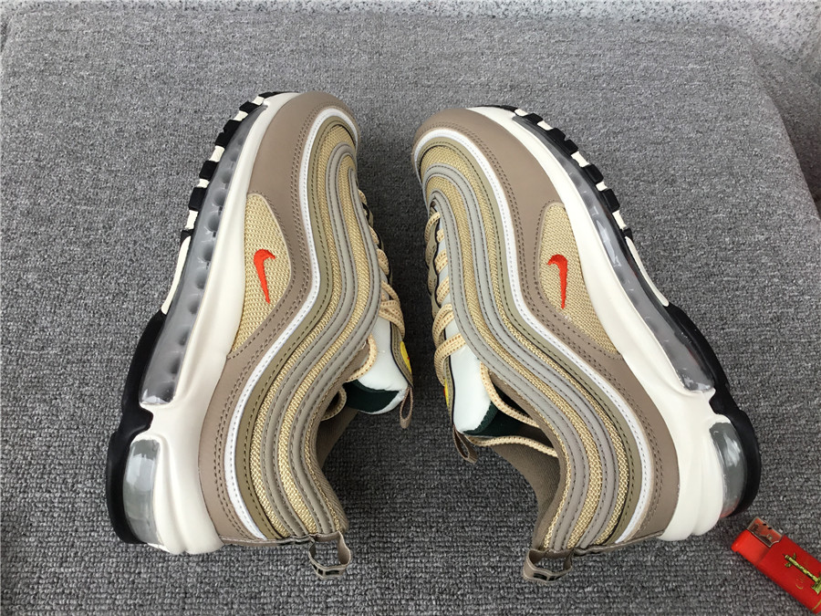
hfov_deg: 58.4
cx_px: 410
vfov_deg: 45.4
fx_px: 735
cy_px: 308
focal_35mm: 31
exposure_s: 1/100
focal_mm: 3.3
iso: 40
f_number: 2.4
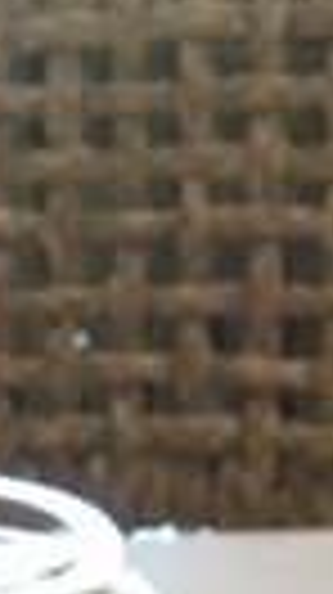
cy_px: 1102
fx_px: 2266
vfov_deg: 13.3
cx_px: -58
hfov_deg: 8.3
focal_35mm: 144
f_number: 2.2
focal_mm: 4.15
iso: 160
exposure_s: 1/30
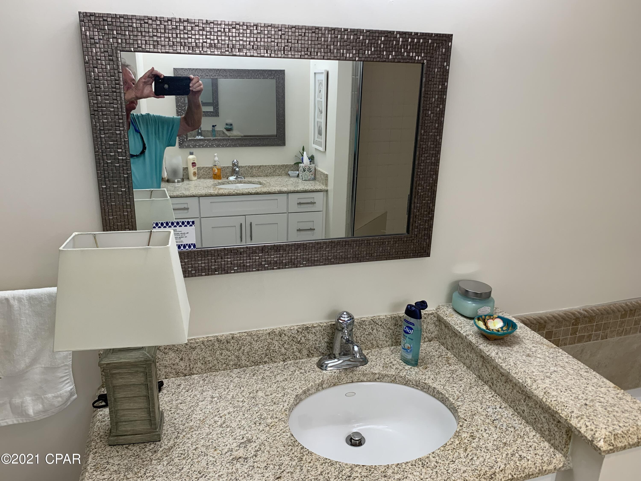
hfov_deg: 67.3
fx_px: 481
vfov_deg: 53.1
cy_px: 240
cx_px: 320
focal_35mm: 26
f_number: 1.8
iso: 80
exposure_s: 1/120
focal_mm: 4.25
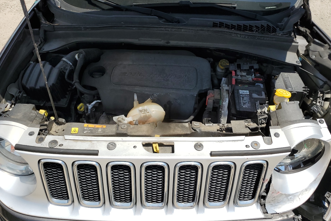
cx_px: 167
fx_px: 276
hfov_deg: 61.9
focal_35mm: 30
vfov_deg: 43.3
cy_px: 86
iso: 50
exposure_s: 1/3333
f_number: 1.5
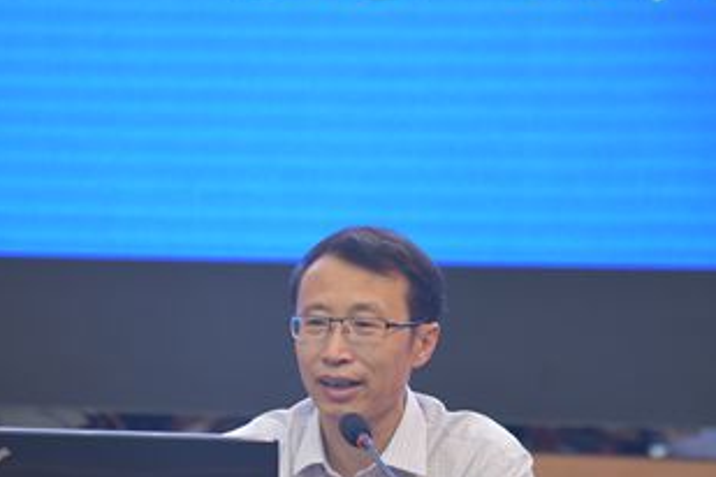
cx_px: 269
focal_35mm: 181
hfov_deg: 11.4
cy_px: 332
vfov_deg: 7.6
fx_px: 3600
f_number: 4
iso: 1400
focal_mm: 112
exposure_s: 1/60
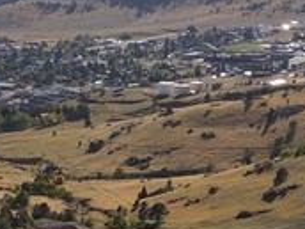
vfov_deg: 10.2
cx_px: -23
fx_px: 1260
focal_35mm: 143
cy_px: 296
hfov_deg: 13.5
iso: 100
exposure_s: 1/50
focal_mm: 4.5
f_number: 2.8
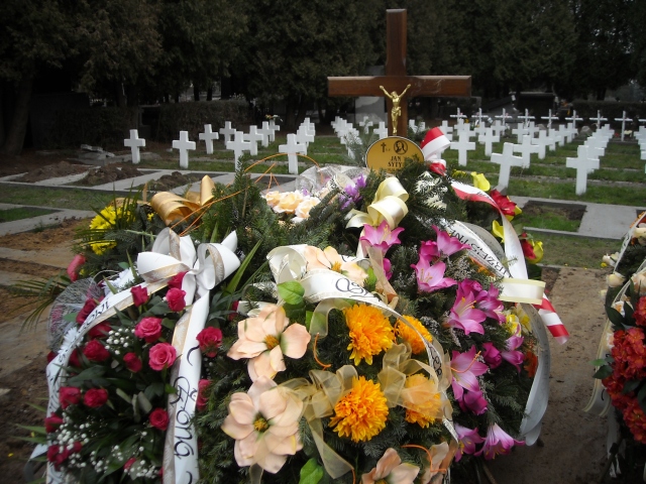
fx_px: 653
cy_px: 242
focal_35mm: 35
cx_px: 323
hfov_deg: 52.6
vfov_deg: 40.7
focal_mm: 5.7
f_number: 2.8
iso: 64
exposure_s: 1/218
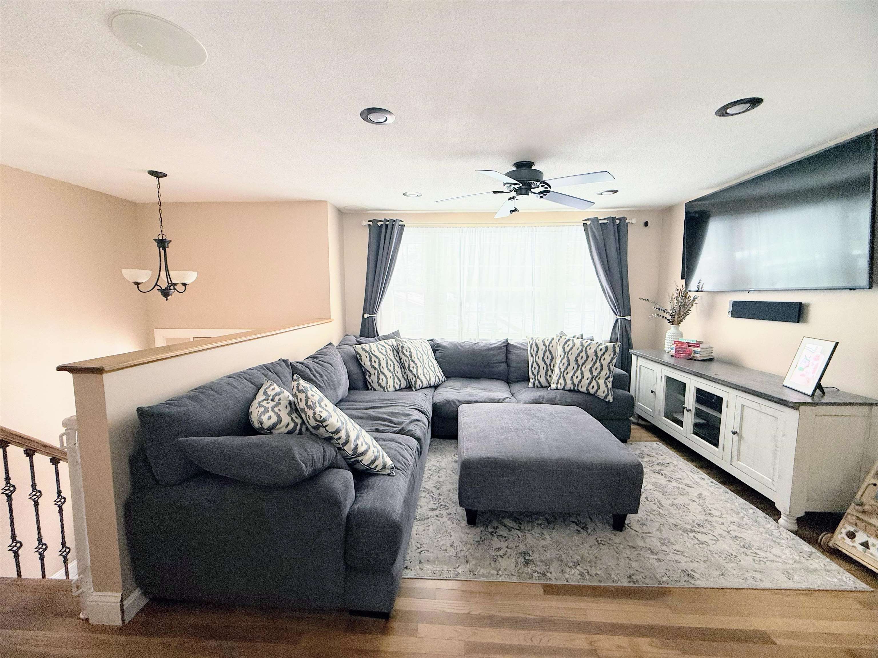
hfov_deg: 102.1
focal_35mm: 14
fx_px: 355
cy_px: 329
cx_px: 439
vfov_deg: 85.7
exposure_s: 1/99
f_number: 2.2
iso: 80
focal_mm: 2.22
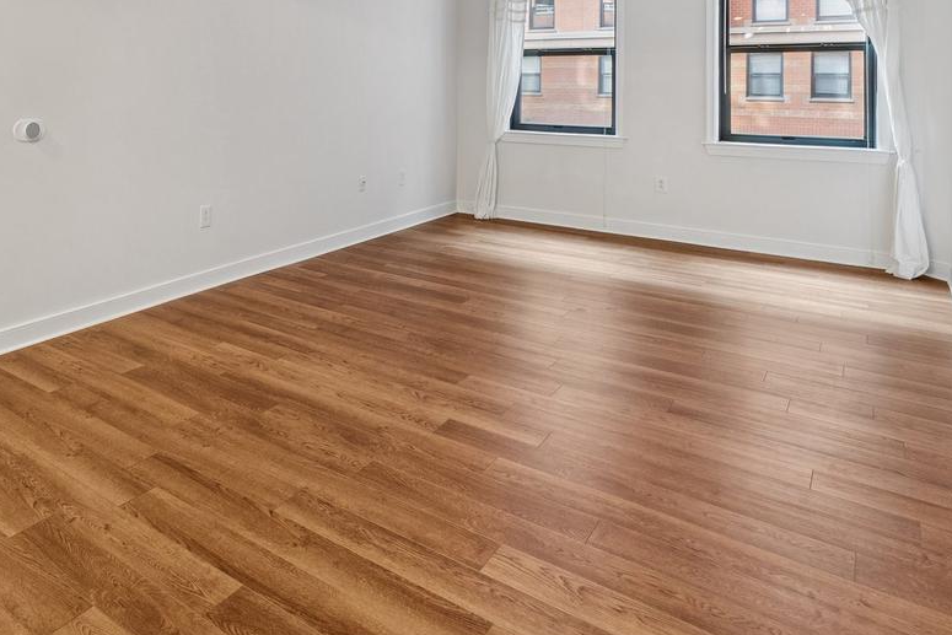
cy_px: 77
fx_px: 688
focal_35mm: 26
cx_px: 269
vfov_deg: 45.4
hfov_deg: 66.2
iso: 250
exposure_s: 1/2.5
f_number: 9
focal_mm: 14
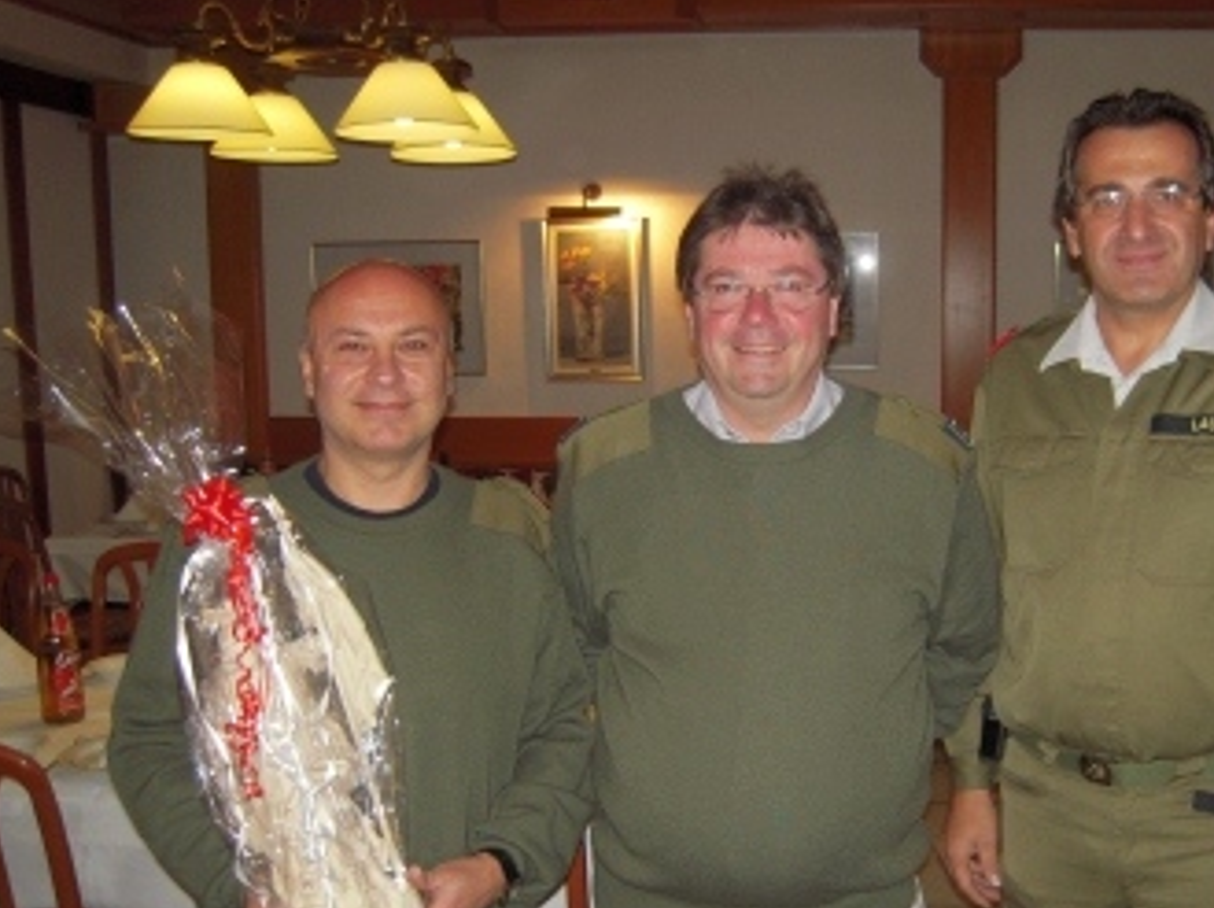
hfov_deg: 46.3
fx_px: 1401
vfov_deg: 35.8
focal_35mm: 40
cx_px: 786
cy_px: 517
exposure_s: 1/30
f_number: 2.7
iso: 160
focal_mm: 5
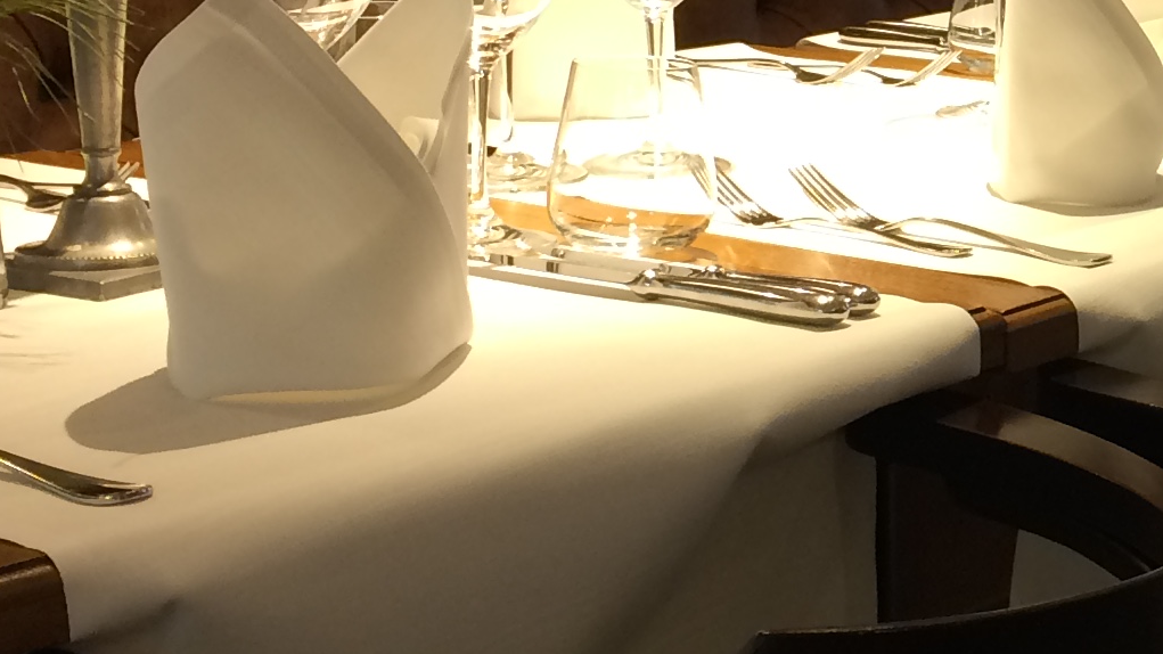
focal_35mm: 101
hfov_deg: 19.8
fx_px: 3114
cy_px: 118
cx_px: 1410
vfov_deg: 11.9
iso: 100
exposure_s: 1/33
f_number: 2.2
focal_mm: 4.15
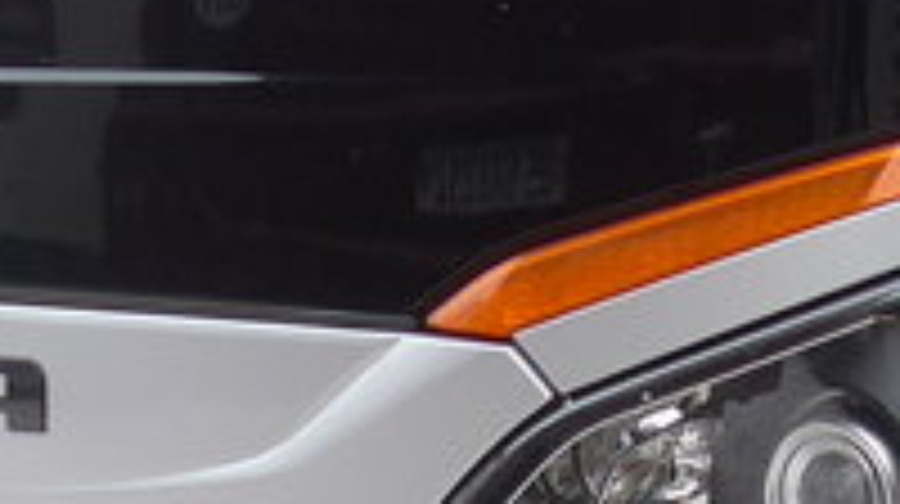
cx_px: 1012
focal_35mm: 190
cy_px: -562
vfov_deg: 6.2
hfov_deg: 11.2
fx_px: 4529
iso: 80
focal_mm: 6
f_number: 2.8
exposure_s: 1/200
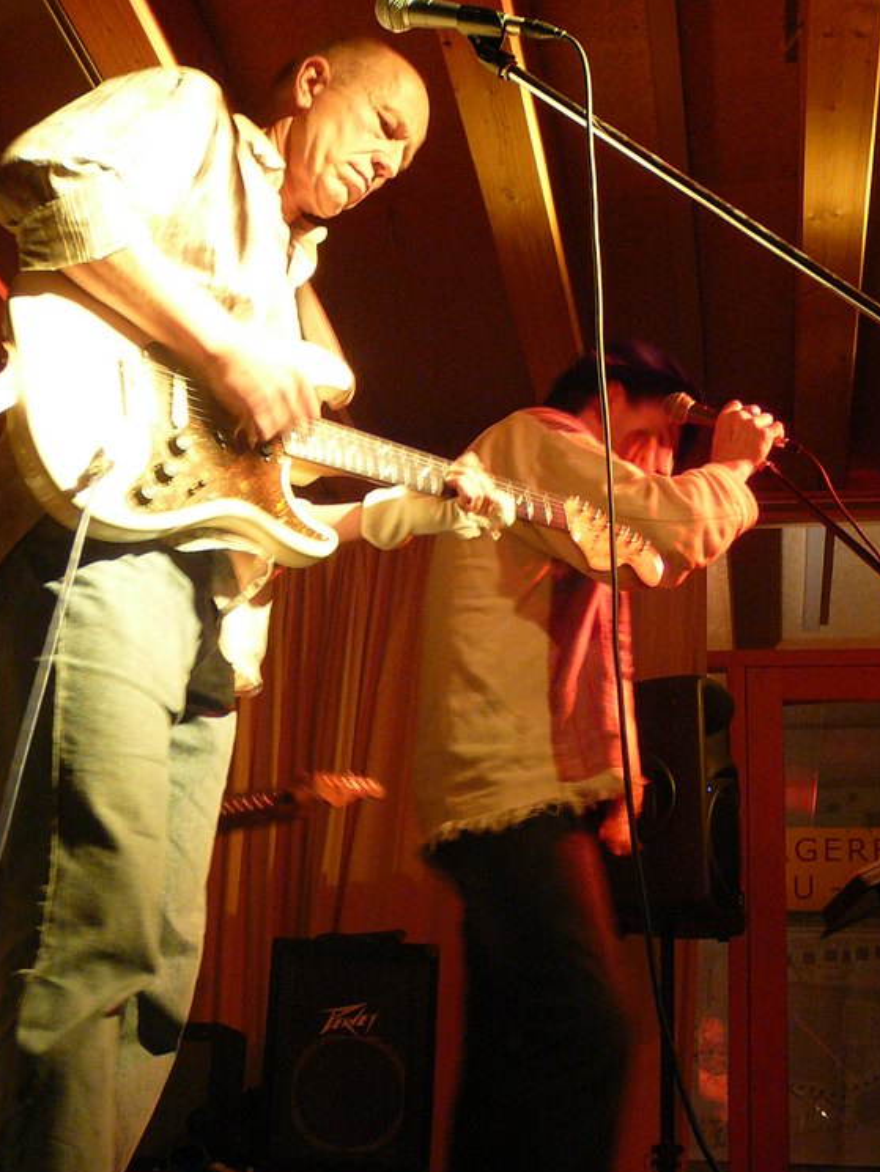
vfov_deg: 37.5
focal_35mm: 51
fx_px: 1728
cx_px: 378
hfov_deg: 28.5
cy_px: 623
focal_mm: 5.6
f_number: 3
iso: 200
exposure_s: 1/8
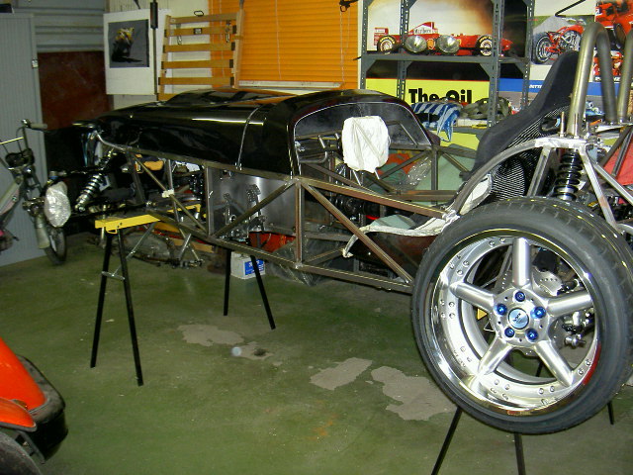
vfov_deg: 36.8
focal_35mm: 39
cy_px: 238
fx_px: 713
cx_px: 316
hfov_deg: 47.9
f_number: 2.8
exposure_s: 1/59.5
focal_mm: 8
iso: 100
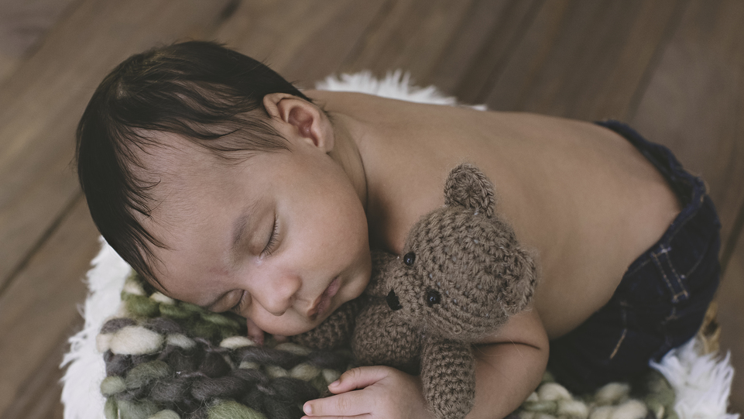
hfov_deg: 30.7
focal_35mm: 69
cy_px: 304
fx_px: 1355
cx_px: 374
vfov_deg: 17.5
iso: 500
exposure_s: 1/200
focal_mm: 35
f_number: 3.2
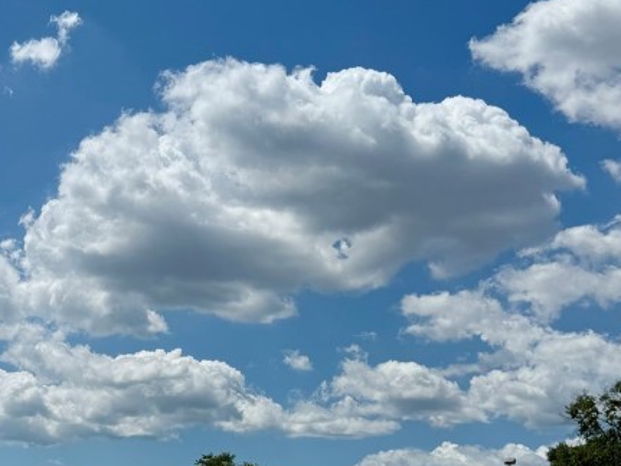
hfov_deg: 32.6
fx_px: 1022
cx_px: 98
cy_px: 387
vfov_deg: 25.1
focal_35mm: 57
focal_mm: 6.76
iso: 80
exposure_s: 1/14286
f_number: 1.78
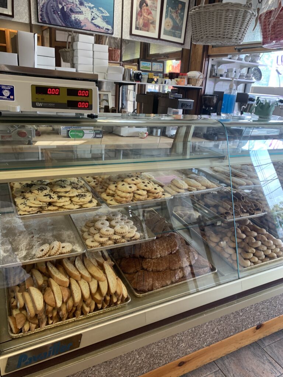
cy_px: 188
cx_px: 142
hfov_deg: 53.1
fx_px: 283
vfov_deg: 67.3
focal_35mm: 26
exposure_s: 1/60
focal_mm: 4.25
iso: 80
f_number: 1.8
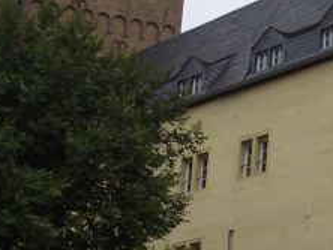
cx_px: 314
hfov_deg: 15.4
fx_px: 1213
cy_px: 196
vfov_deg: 11.7
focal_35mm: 126
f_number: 2.6
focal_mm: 5.8
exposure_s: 1/400
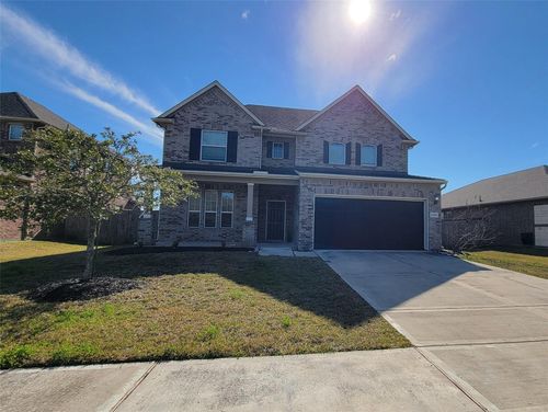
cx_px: 274
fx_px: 206
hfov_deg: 106.1
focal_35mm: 13
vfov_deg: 90.0
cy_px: 206
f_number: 2.2
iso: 50
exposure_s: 1/2000
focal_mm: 2.2
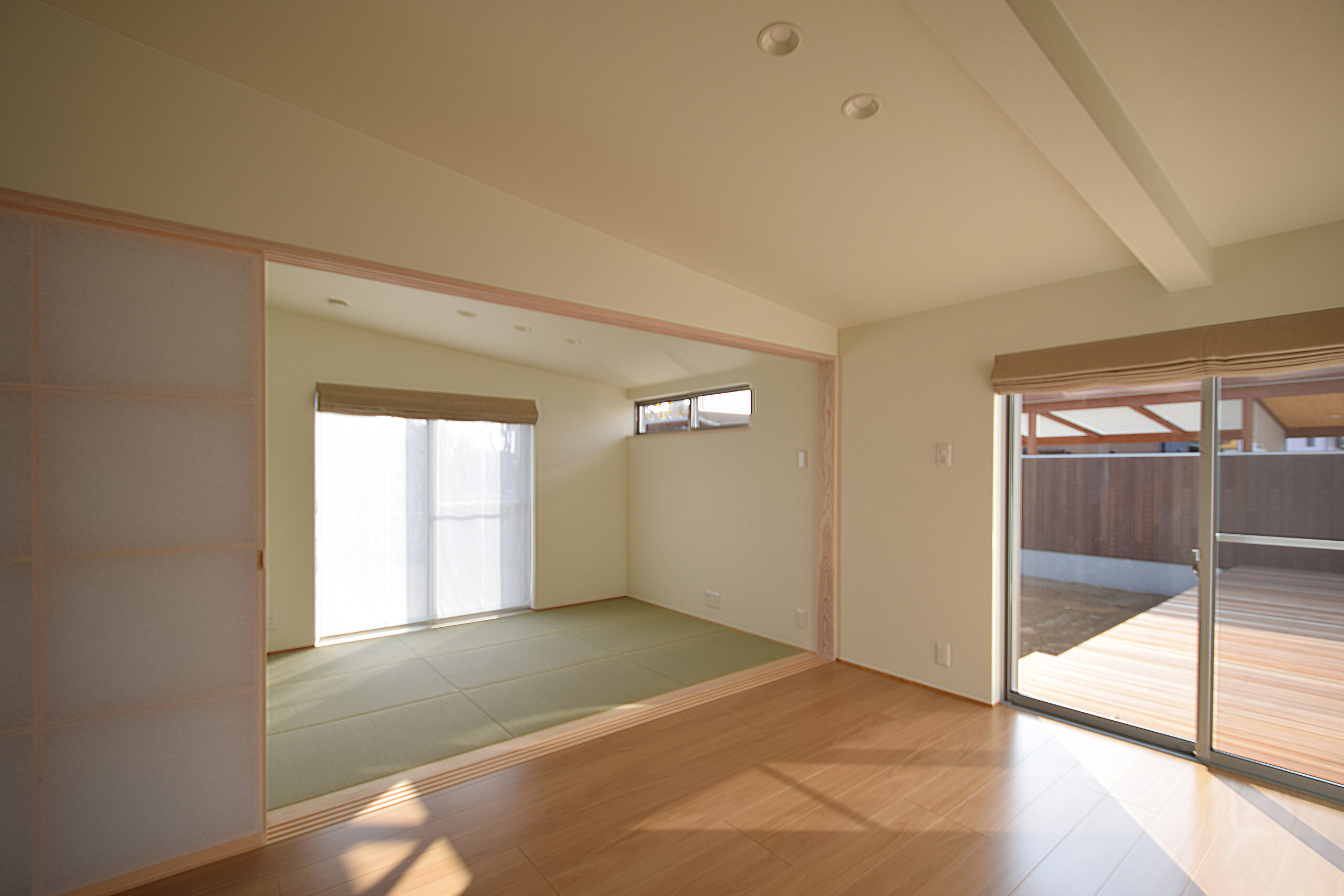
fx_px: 560
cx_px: 672
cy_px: 448
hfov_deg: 100.4
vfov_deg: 77.3
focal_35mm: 15
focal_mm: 10
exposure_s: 1/200
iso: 100
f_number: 3.5
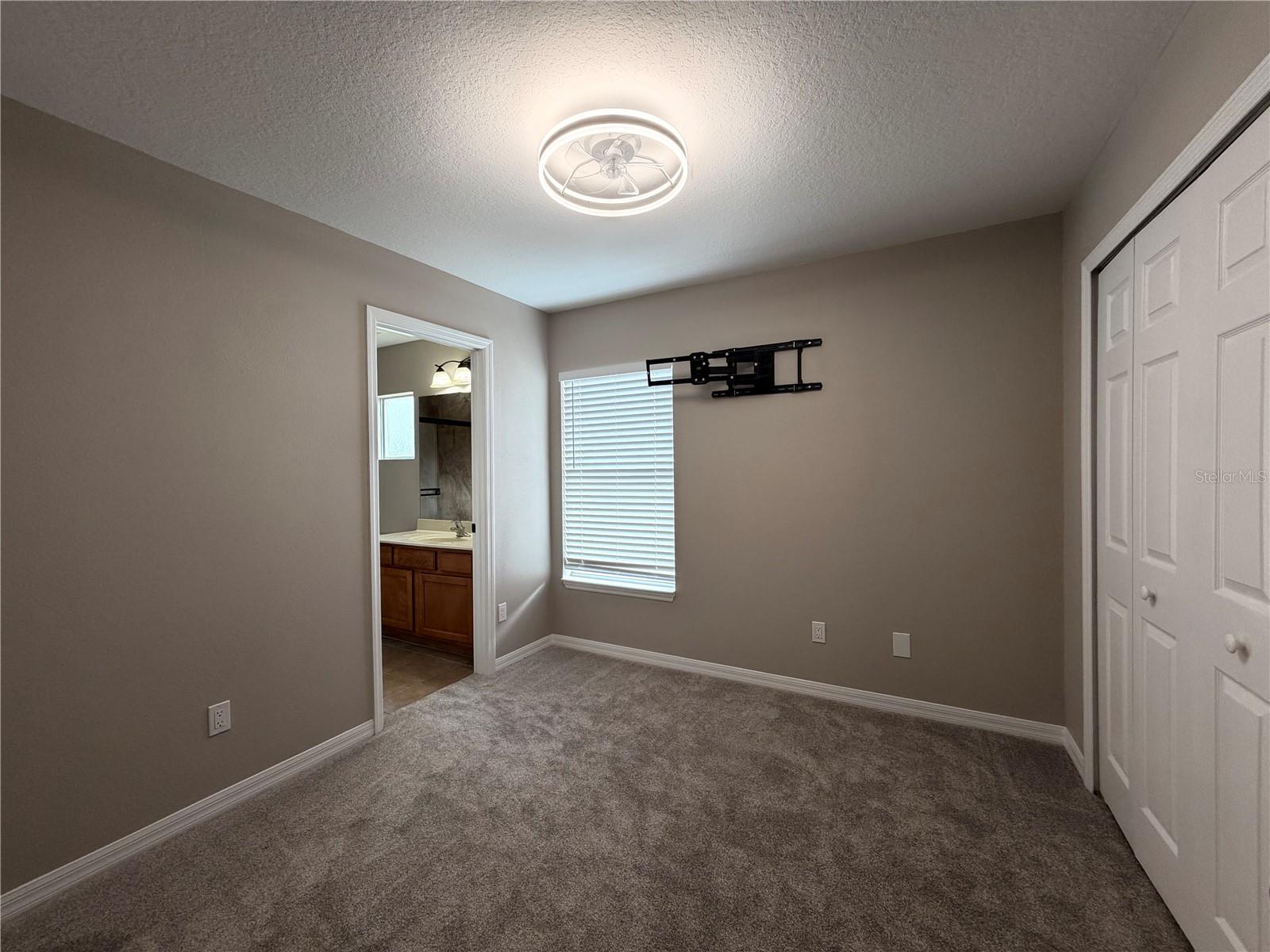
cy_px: 476
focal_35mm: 14
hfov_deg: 102.1
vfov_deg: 85.7
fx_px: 514
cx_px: 635
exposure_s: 1/120
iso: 125
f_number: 2.2
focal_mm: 2.22
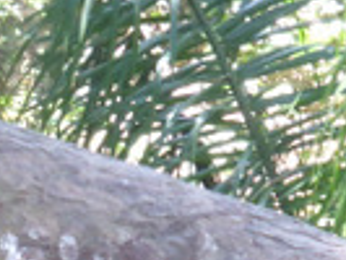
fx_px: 5012
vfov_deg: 3.0
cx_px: -237
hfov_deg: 3.9
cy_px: -94
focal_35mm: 501
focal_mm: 18.2
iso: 400
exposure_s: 1/25
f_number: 5.3
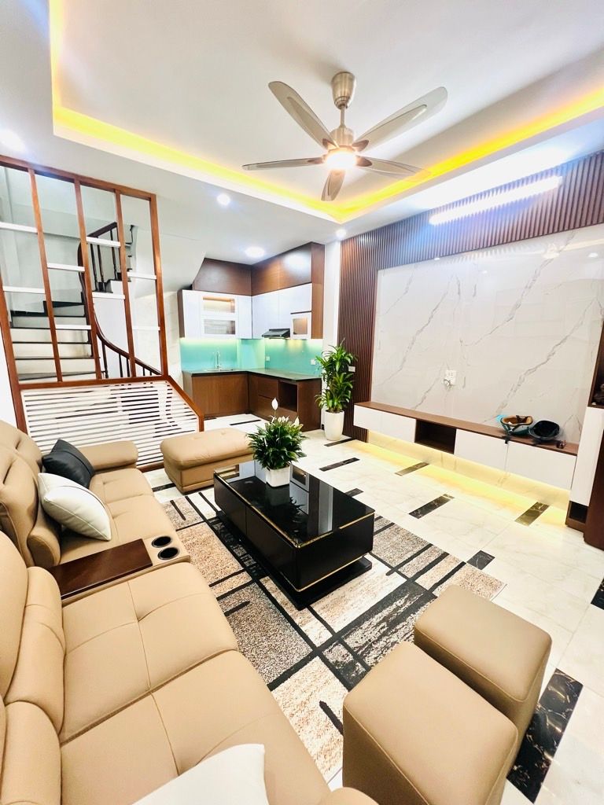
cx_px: 302
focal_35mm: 13
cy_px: 402
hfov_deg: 89.9
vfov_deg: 106.2
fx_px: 302
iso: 200
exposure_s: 1/100
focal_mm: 1.57
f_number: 1.8
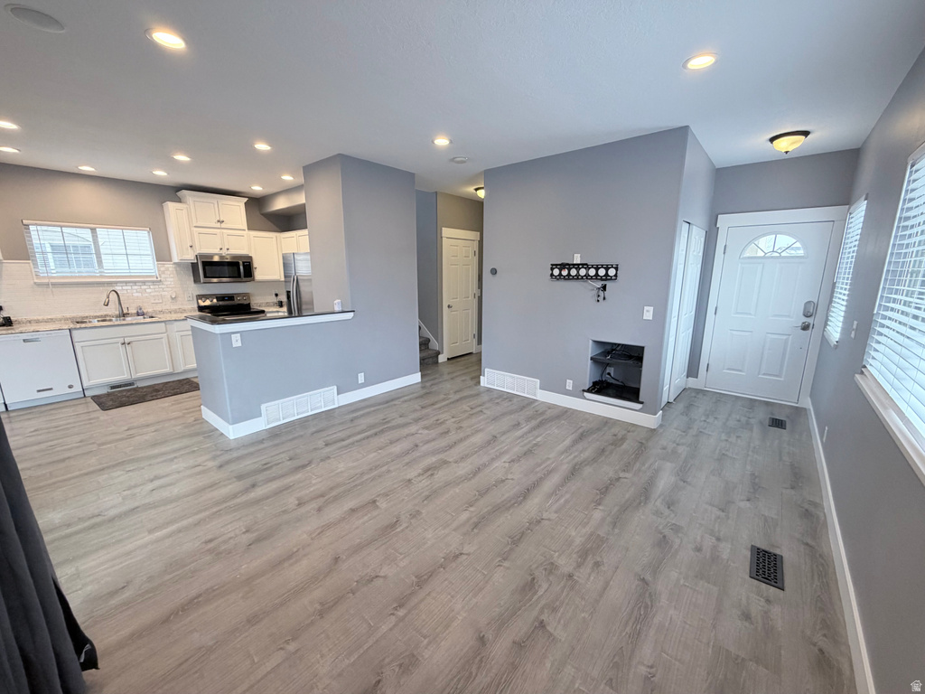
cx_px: 462
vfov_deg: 85.7
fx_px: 374
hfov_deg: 102.1
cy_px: 347
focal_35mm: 14
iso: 200
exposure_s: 1/120
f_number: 2.2
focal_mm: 2.22
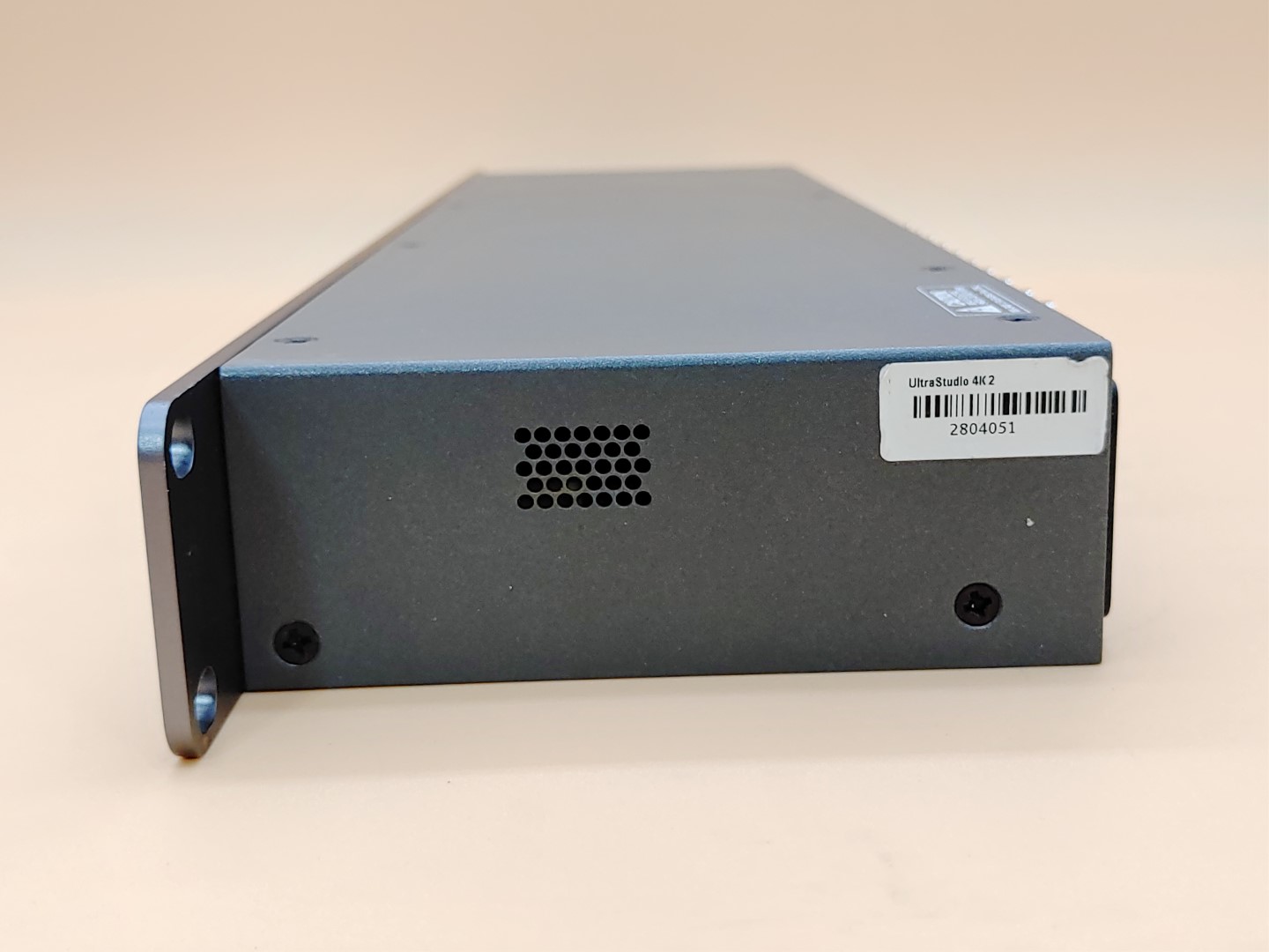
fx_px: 1613
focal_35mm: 44
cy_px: 476
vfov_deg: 32.9
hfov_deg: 42.9
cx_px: 634
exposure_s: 1/65
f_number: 1.8
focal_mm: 4.36
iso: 50
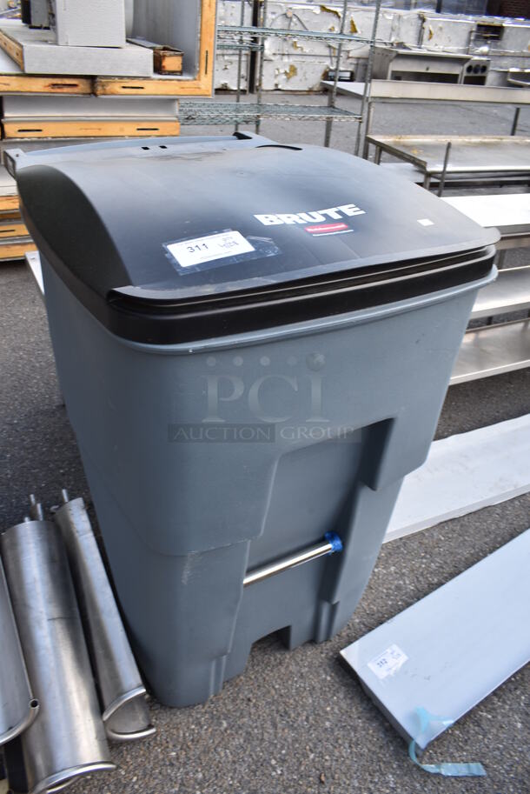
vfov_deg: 67.3
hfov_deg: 48.0
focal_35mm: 27
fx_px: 595
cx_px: 265
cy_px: 397
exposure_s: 1/200
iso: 200
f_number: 6.3
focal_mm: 18
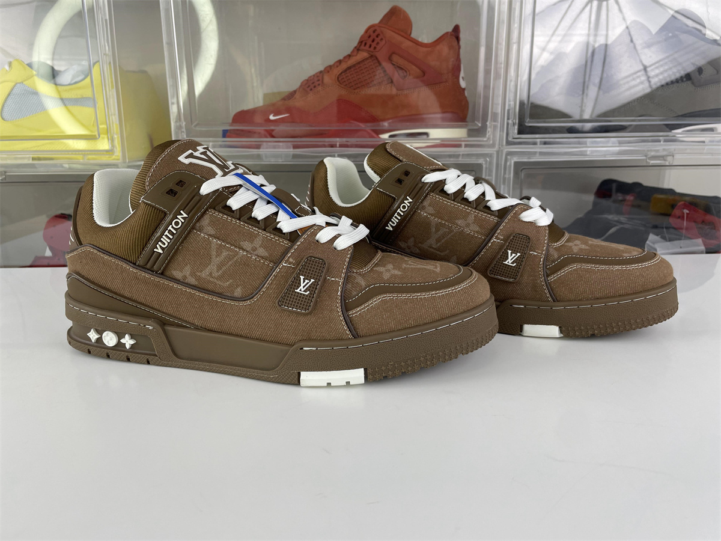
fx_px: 542
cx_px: 360
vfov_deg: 53.1
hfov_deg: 67.3
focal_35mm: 26
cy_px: 270
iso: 32
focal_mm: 4.2
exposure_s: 1/237
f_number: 1.6
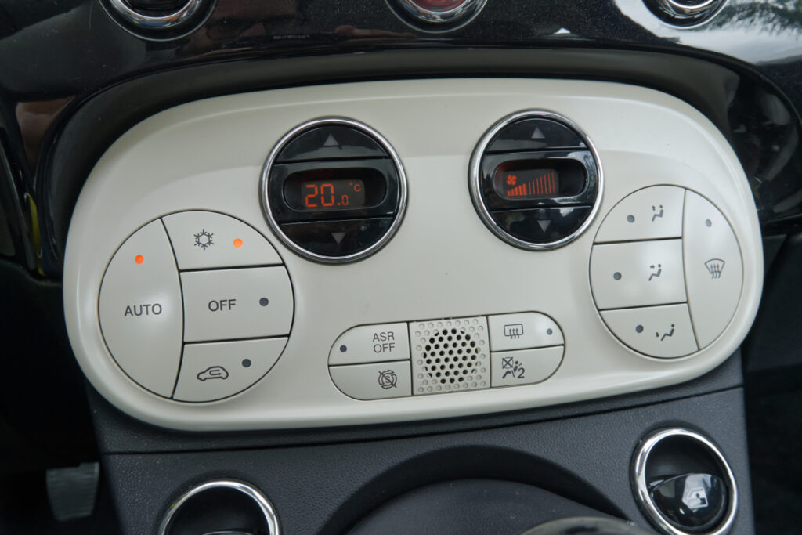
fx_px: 668
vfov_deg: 43.6
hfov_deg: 61.9
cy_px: 268
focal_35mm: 30
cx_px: 401
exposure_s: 1/180
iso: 2000
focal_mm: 20.3
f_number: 10
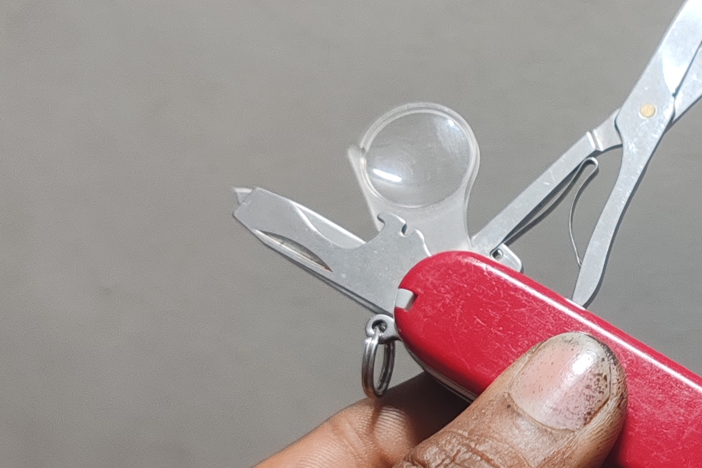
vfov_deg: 16.6
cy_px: 303
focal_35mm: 82
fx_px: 1599
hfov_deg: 23.5
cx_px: 729
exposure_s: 1/100
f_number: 1.9
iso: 1600
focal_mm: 6.12
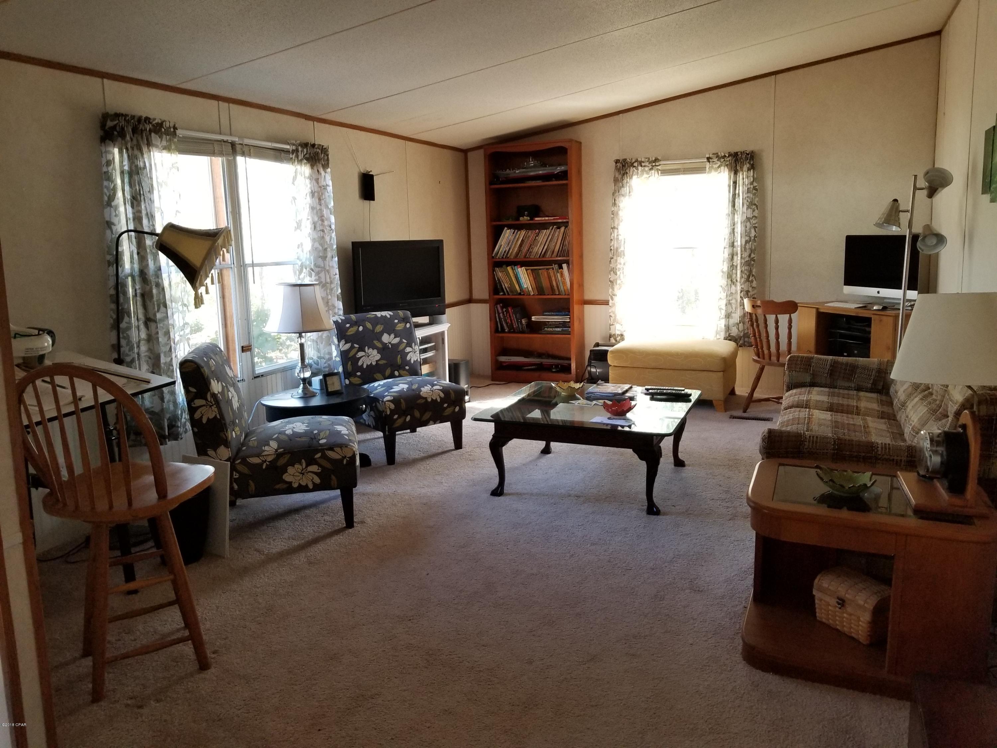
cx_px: 498
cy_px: 374
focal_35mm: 26
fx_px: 749
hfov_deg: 67.3
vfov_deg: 53.1
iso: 160
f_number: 1.7
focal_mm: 4.25
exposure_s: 1/60
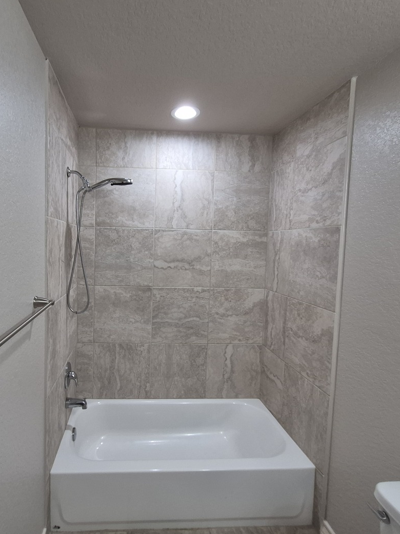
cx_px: 151
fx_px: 277
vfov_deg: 87.7
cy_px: 258
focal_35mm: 18
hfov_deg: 70.5
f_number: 2.2
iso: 160
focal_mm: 1.74
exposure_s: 1/60
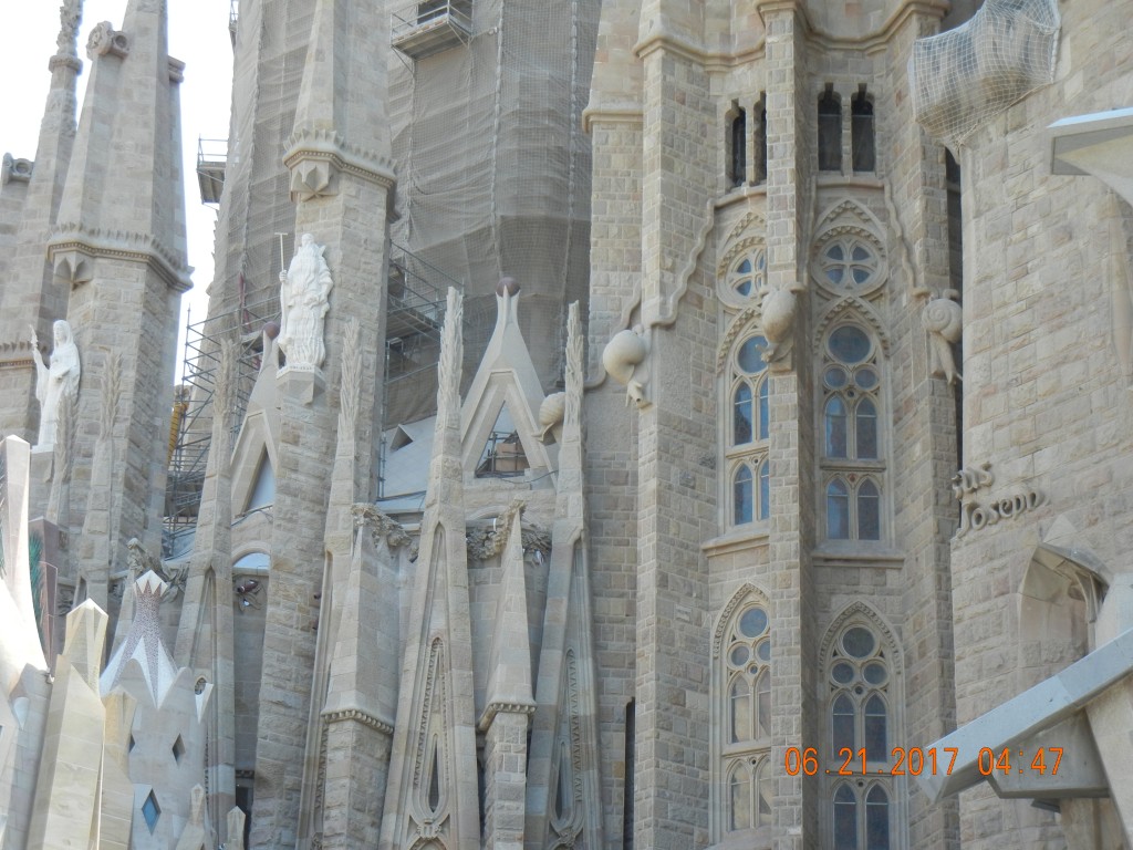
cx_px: 566
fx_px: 2913
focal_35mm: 89
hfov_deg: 22.0
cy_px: 425
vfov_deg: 16.6
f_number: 4.4
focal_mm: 16
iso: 160
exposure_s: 1/202
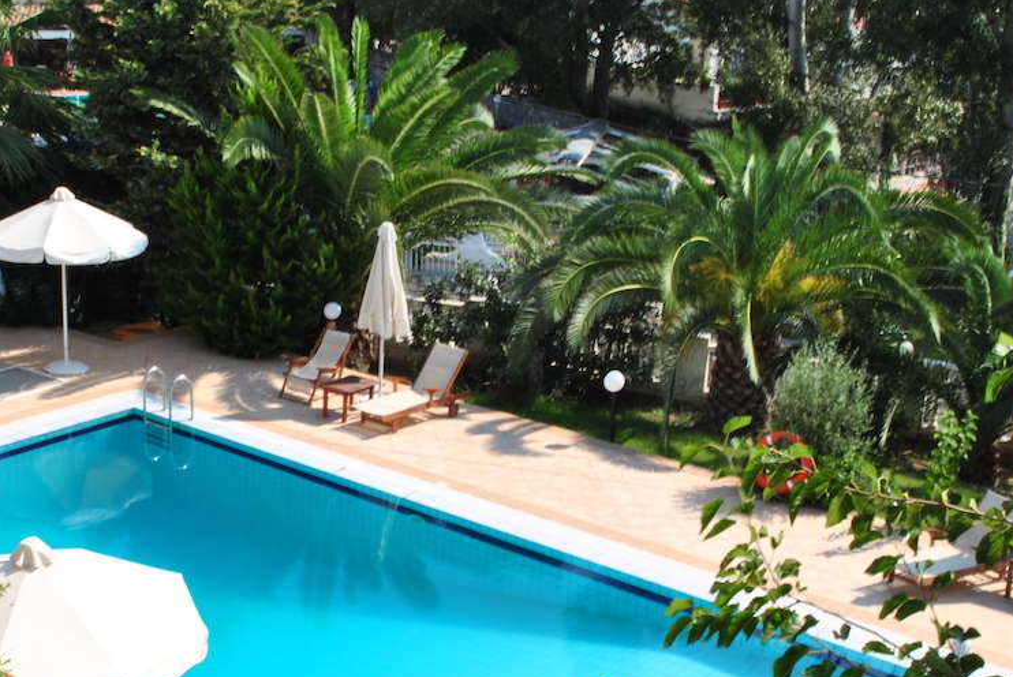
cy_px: 463
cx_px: 370
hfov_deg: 34.3
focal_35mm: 58
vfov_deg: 23.3
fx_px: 1633
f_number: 29
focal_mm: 28
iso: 100
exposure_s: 1/15
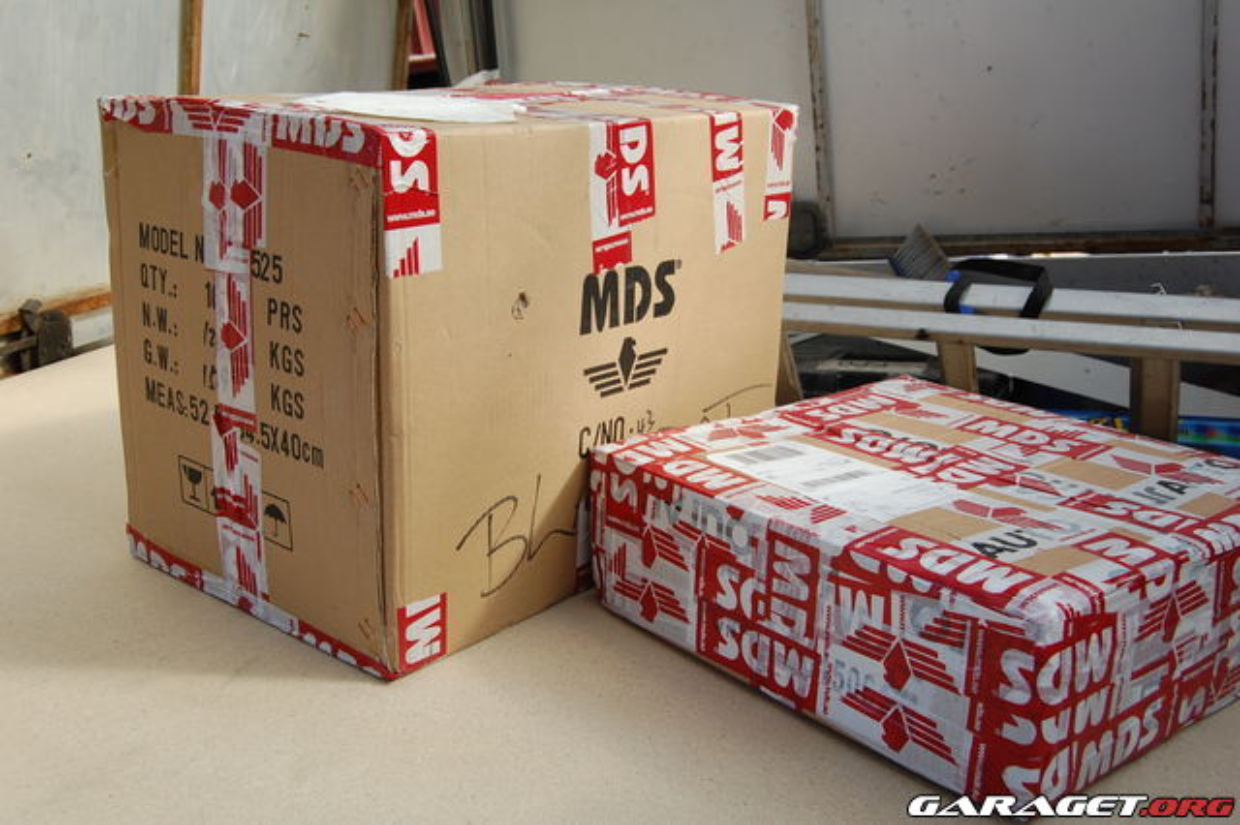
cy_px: 412
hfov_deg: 49.6
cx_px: 620
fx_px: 1343
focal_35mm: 39
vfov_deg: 34.2
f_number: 8
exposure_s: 1/250
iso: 200
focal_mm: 26
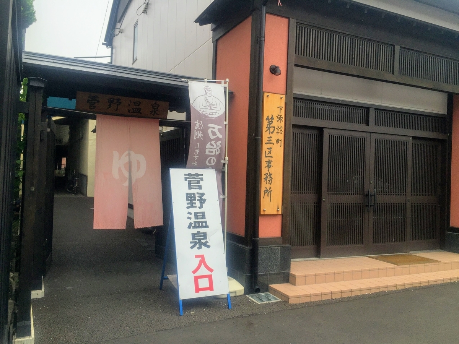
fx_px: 385
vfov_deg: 48.2
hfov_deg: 61.7
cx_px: 230
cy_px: 172
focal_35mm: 29
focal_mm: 4.15
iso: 32
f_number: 2.2
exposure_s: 1/670
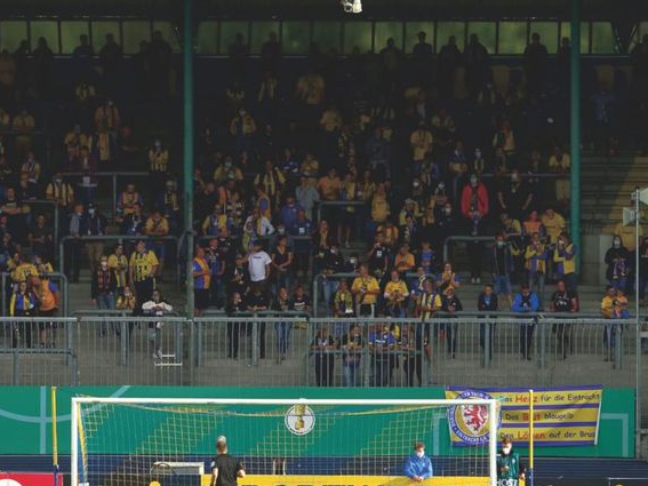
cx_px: 323
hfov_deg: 4.3
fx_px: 8684
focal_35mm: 464
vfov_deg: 3.2
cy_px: 250
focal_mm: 117.3
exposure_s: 1/2000
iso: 400
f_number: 4
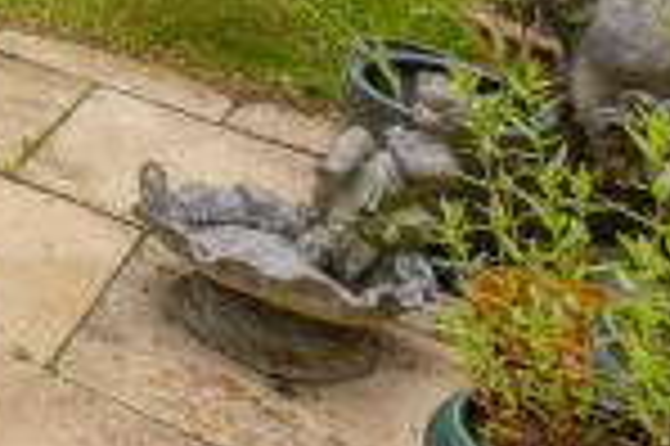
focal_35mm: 66
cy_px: -502
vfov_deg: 15.4
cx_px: -465
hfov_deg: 22.0
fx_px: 1227
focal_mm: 10
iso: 320
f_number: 4.5
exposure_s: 1/320
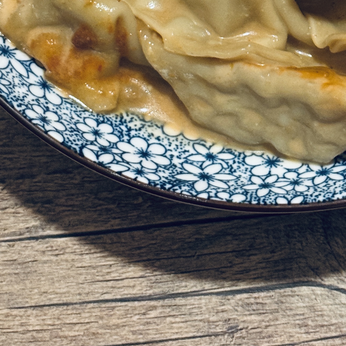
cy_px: -134
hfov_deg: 13.0
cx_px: 295
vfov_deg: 12.6
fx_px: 1504
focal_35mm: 133
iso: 250
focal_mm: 6.76
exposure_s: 1/48
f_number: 1.78
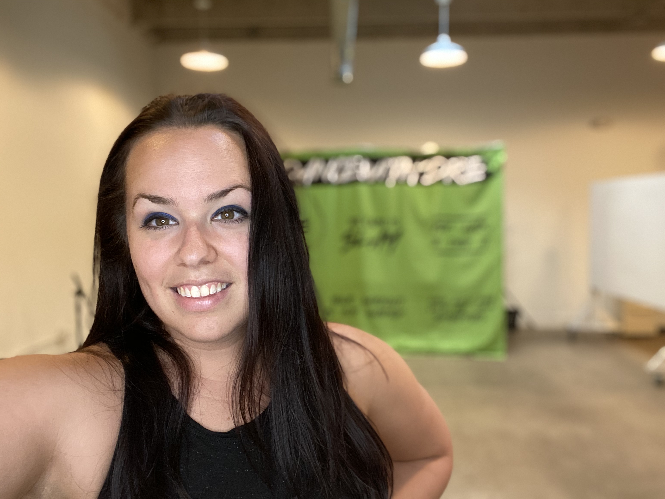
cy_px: 250
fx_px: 576
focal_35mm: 30
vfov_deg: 46.8
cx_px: 332
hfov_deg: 60.0
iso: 320
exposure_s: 1/40
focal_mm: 2.71
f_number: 2.2
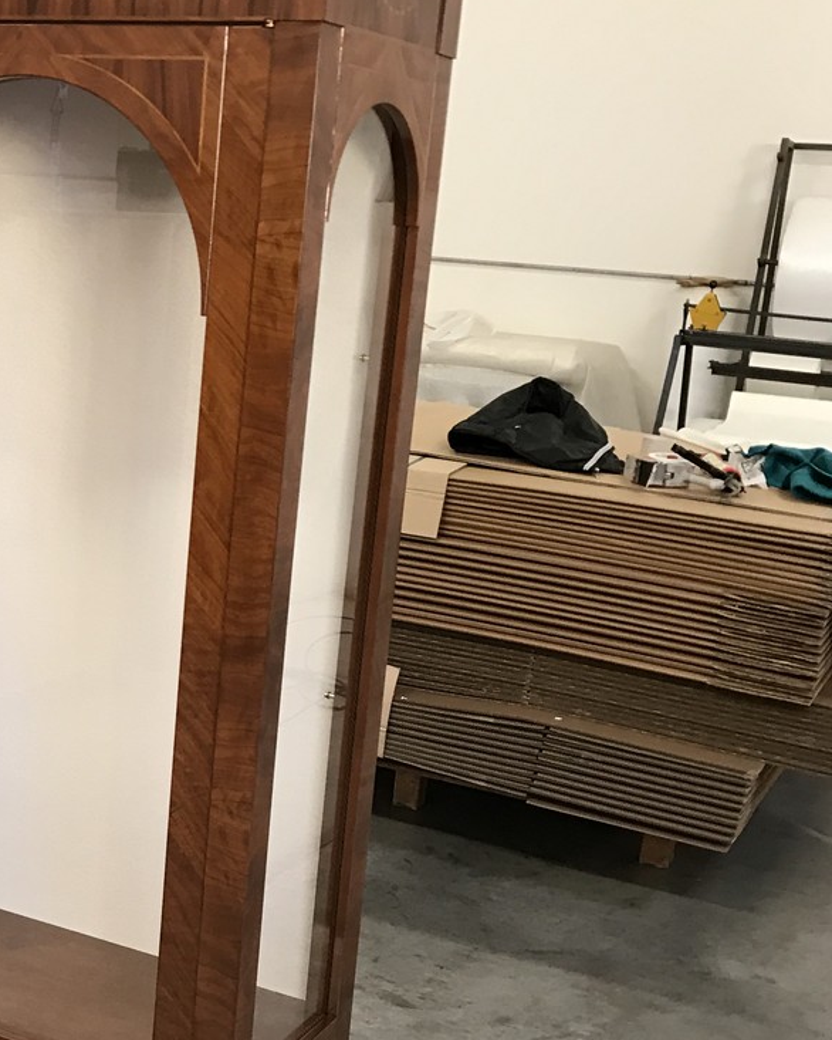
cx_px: 86
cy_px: 662
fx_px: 1723
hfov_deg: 26.3
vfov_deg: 33.4
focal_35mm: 56
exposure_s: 1/17
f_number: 1.8
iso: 40
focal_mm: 3.99
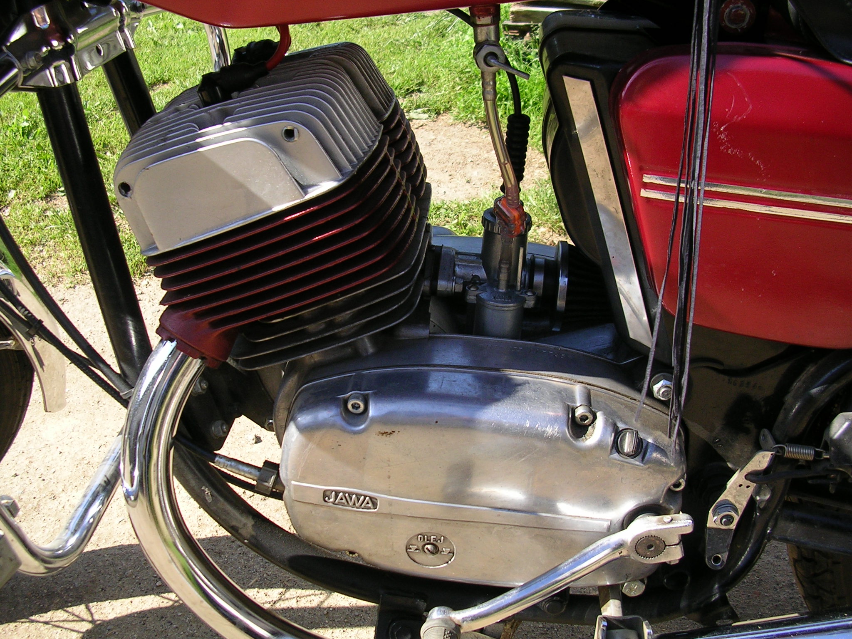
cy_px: 320
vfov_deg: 37.7
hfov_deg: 49.0
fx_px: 935
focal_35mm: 38
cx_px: 426
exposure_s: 1/355
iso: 50
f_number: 2.8
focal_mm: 5.8
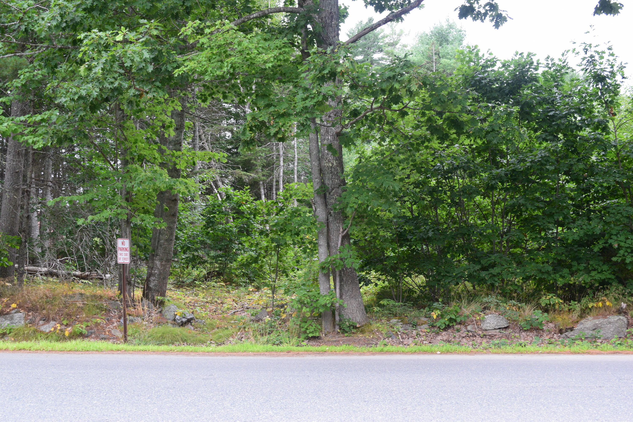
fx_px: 791
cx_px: 316
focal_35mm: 45
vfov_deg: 29.9
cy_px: 211
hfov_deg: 43.6
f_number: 9
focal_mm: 30
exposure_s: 1/125
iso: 400
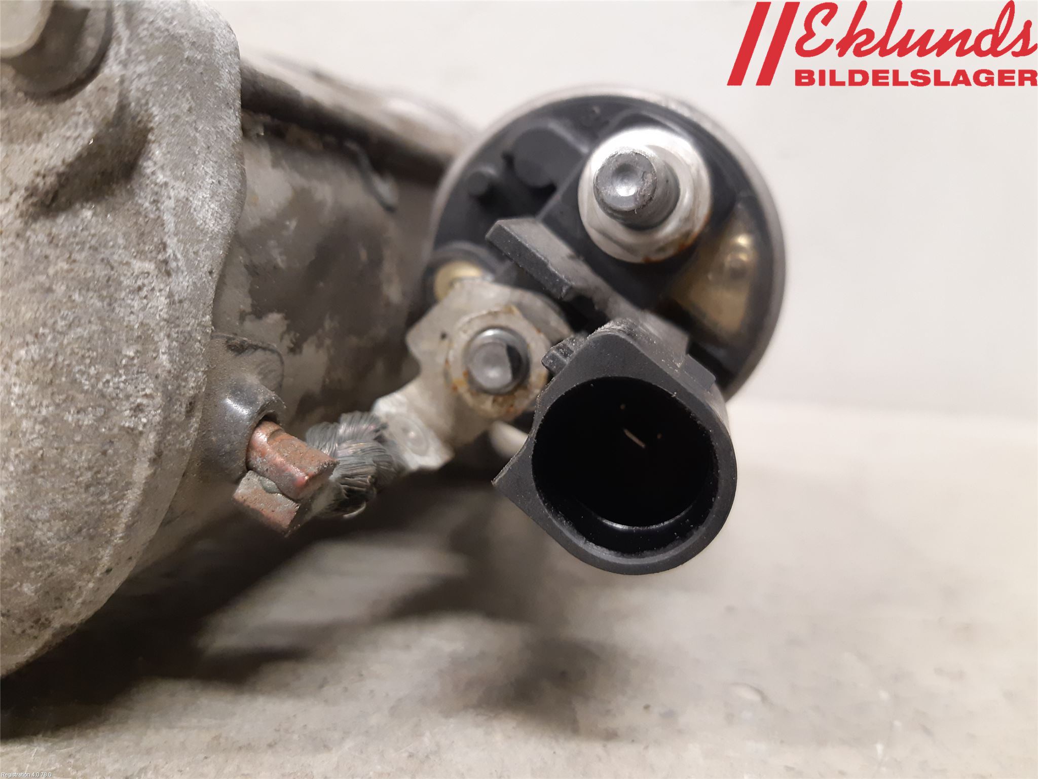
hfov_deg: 67.3
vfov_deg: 53.1
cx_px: 519
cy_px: 390
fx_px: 780
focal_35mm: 26
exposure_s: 1/25
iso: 250
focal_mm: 3.93
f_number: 1.7
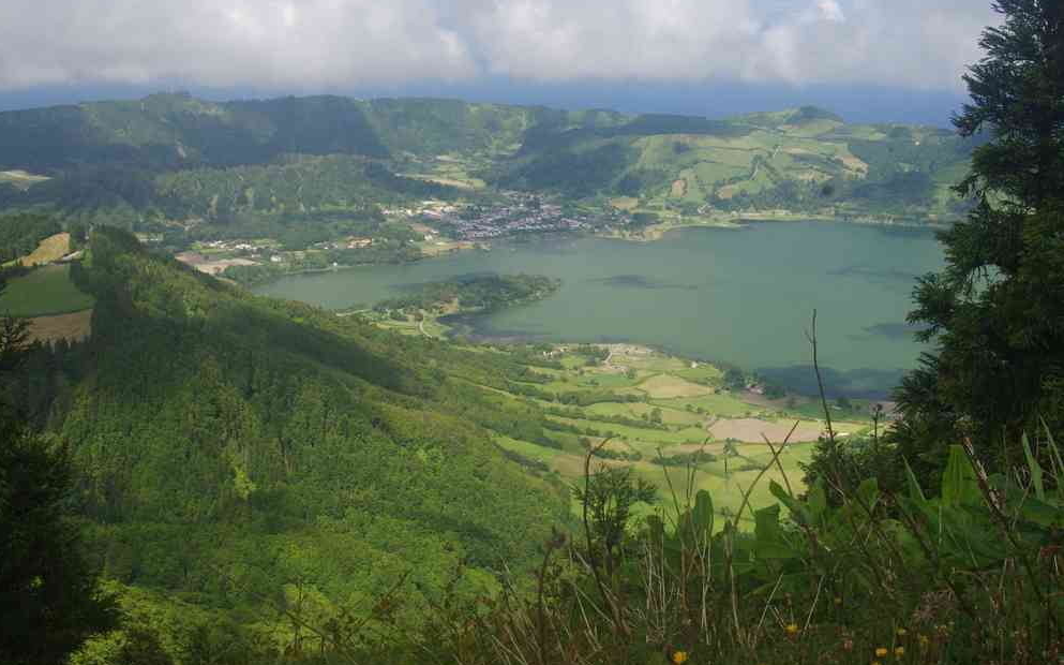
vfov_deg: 32.0
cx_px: 530
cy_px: 331
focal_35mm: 40
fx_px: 1160
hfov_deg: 49.3
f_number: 11
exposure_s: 1/80
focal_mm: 26
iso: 200
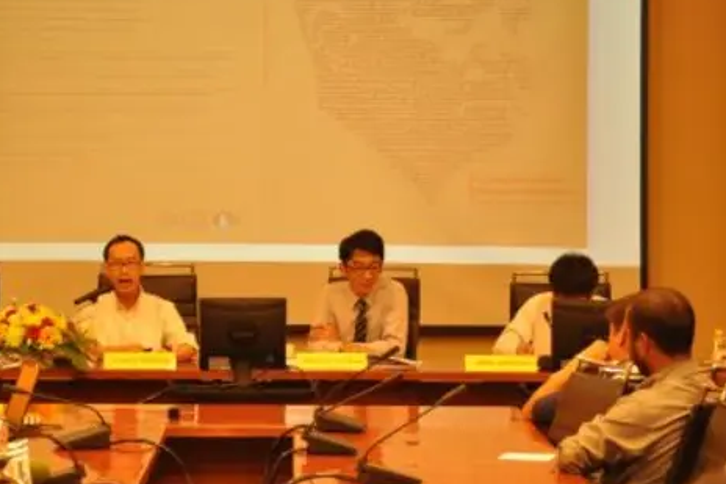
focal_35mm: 131
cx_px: 294
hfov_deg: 15.6
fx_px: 2641
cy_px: 134
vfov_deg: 10.4
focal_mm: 52
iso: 500
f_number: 5
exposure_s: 1/25
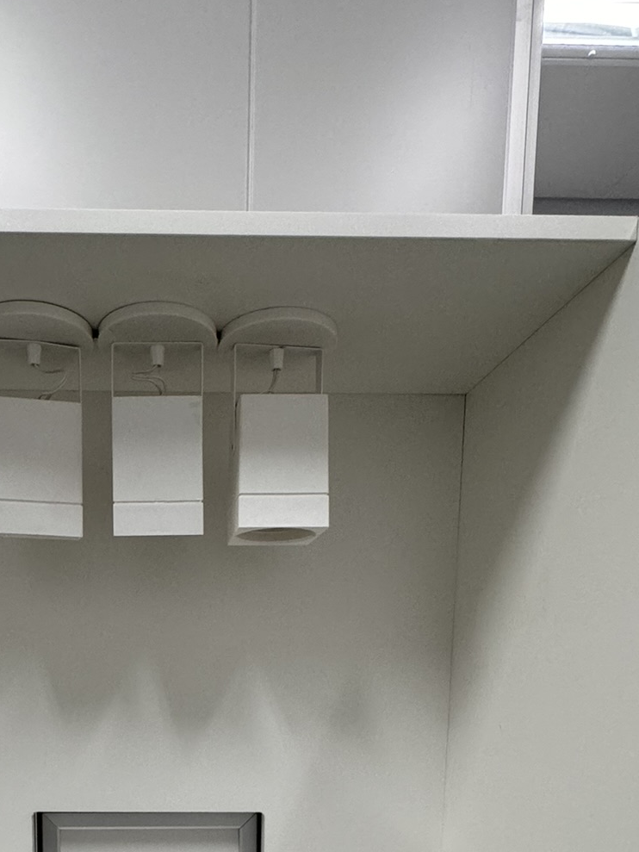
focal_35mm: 29
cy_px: 762
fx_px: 714
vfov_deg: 54.0
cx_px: 157
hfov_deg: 46.4
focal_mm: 2.22
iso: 250
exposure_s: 1/120
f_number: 2.2
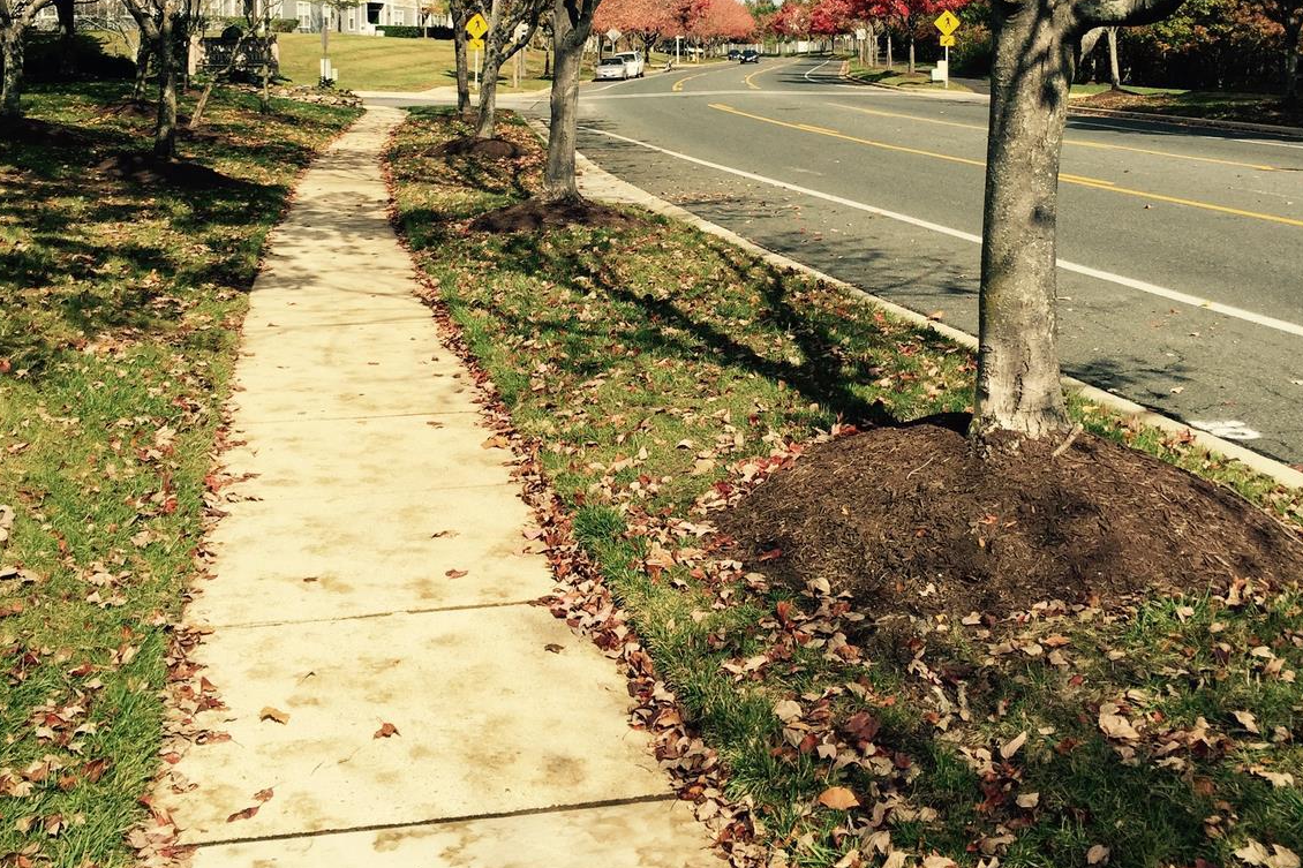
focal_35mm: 41
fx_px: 1484
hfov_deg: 47.4
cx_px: 653
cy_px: 118
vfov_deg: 31.4
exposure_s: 1/2326
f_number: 2.2
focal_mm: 4.15
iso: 32
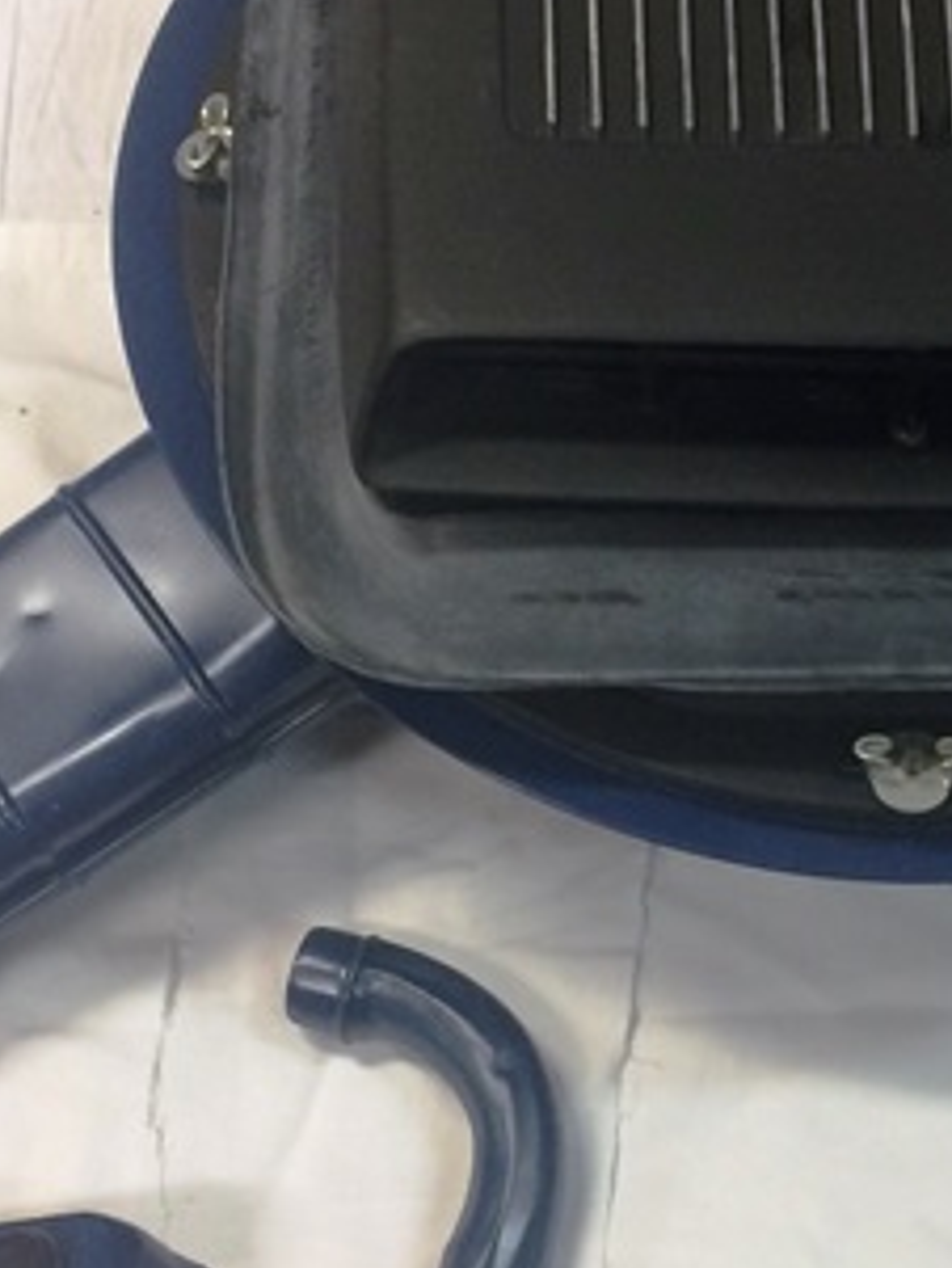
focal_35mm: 77
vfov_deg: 25.3
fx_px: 2822
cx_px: 716
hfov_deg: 19.0
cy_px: 704
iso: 80
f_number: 2.2
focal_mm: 4.15
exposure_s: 1/33
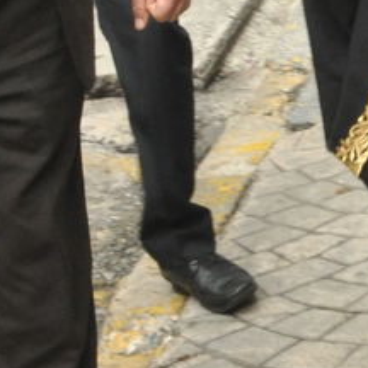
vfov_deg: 10.1
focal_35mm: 165
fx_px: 1985
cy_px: -265
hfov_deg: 9.5
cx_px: 872
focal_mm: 20
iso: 800
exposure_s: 1/60
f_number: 16
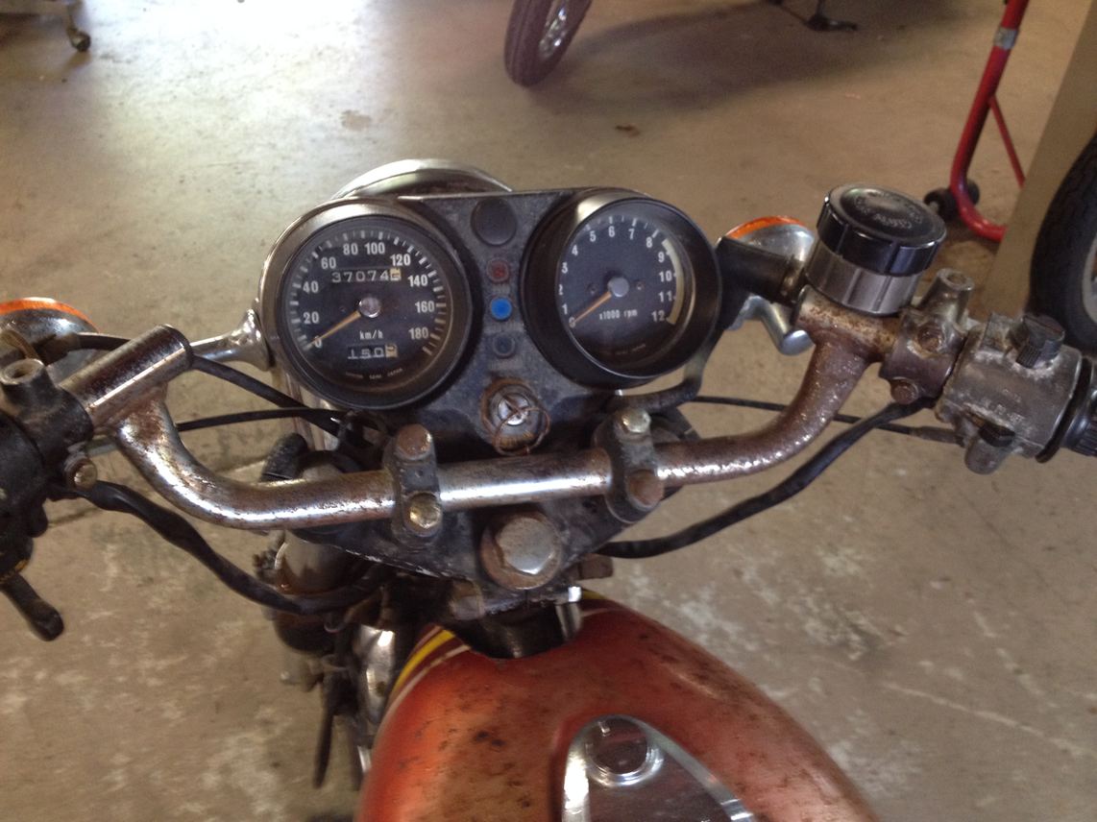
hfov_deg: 52.6
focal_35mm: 35
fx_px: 1109
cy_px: 411
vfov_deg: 40.7
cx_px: 548
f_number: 2.4
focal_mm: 4.28
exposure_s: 1/20
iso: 160
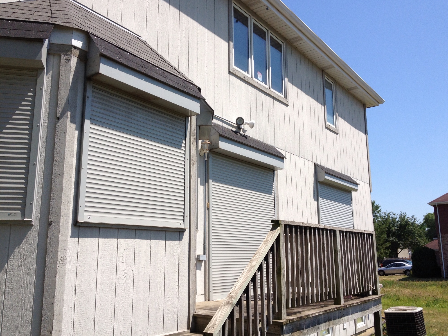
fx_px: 466
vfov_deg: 39.7
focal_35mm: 36
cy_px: 167
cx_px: 230
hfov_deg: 51.4
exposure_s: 1/1783
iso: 64
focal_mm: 4.28
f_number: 2.4
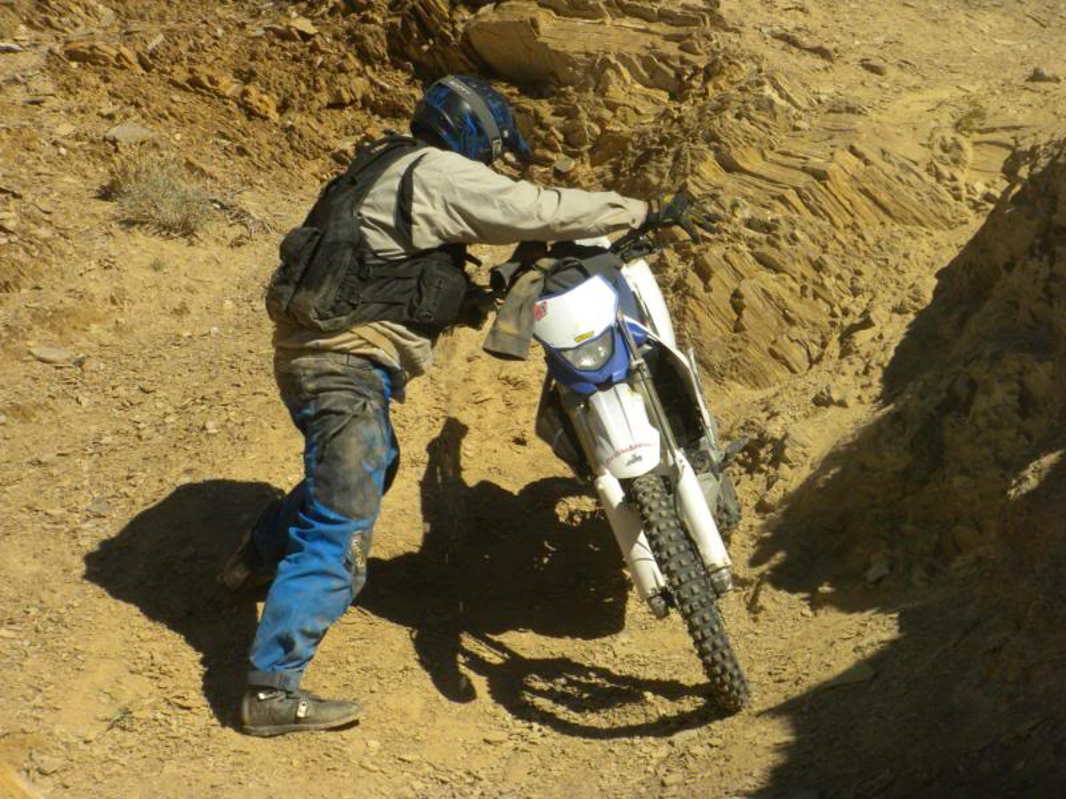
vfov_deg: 12.5
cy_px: 400
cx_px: 533
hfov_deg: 16.6
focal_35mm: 119
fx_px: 3665
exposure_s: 1/140
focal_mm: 21
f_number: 14
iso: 90
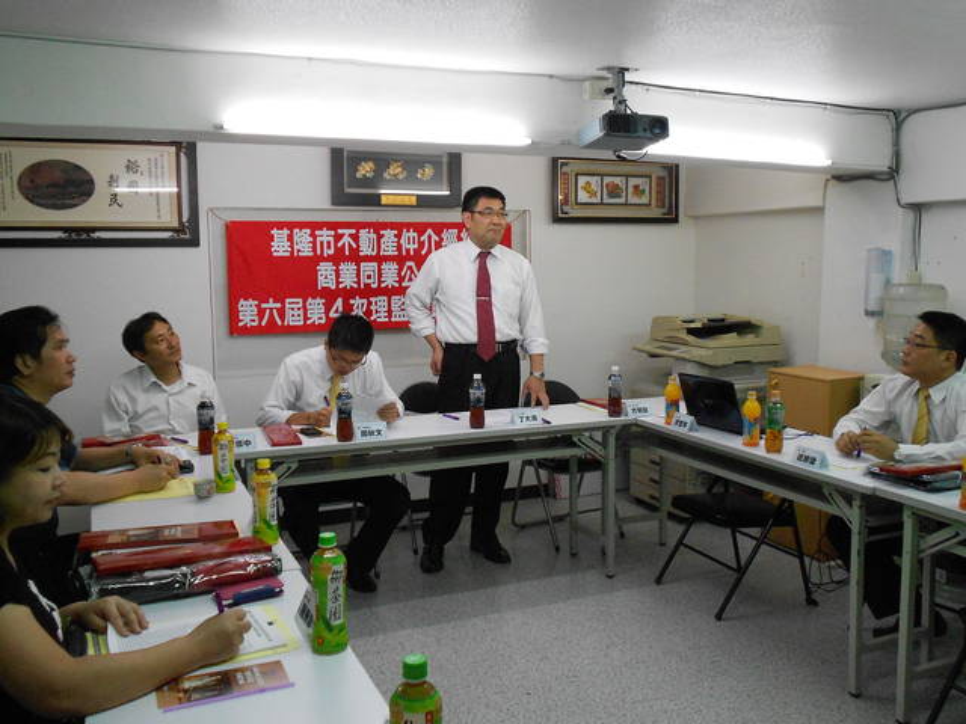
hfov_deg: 56.8
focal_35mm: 32
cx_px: 483
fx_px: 893
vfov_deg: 44.2
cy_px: 362
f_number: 3.6
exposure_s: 1/125
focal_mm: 5.8
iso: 500
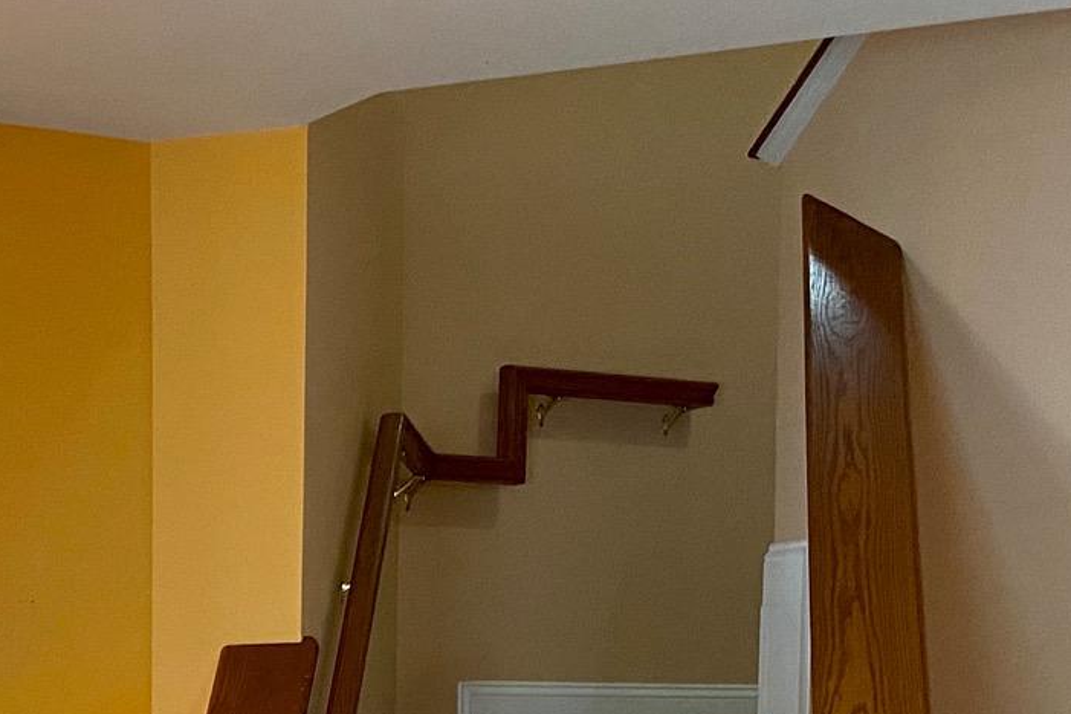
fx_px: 2350
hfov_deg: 23.5
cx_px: -205
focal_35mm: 79
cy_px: 1067
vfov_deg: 15.9
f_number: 1.8
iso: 160
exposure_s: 1/60
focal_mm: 4.25
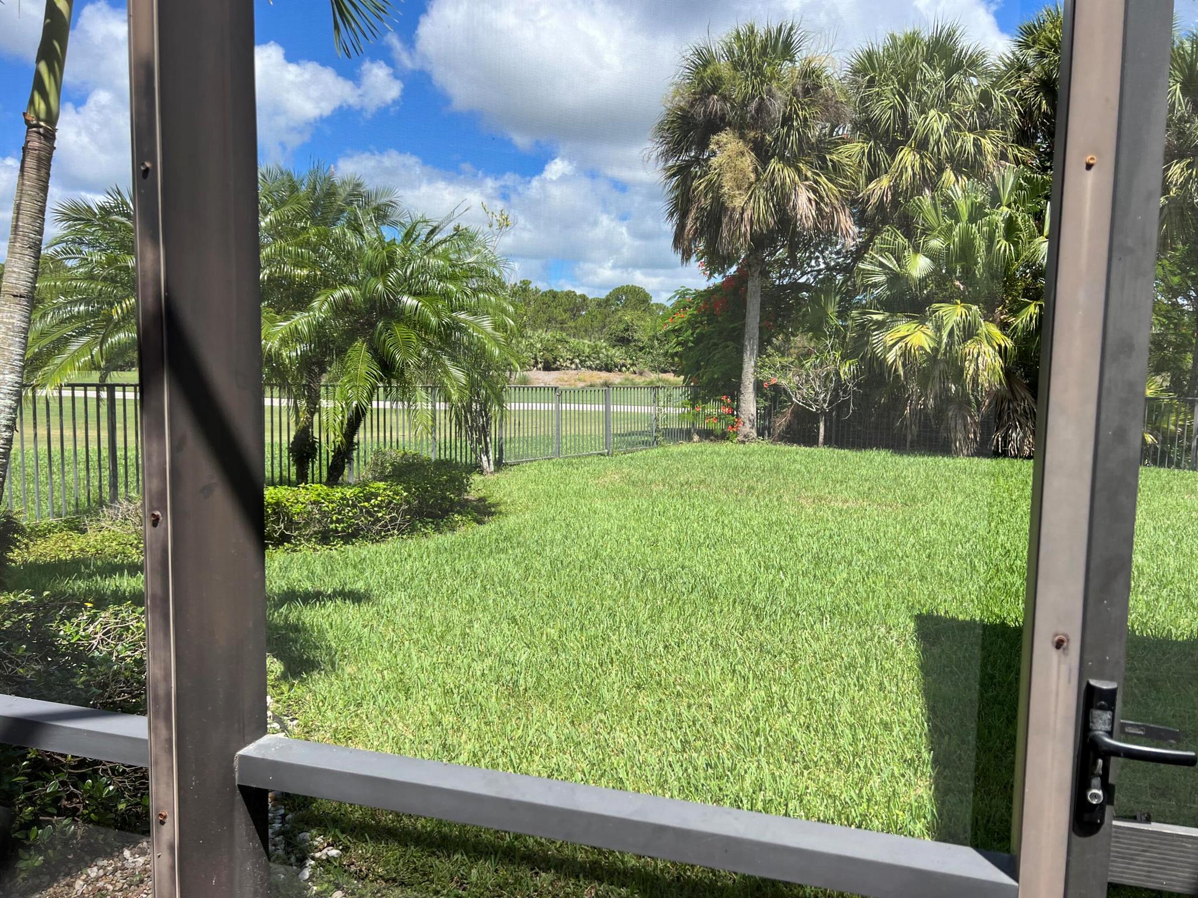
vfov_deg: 53.1
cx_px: 599
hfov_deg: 67.3
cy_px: 449
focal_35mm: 26
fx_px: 900
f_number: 1.5
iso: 50
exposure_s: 1/2123
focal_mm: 5.7
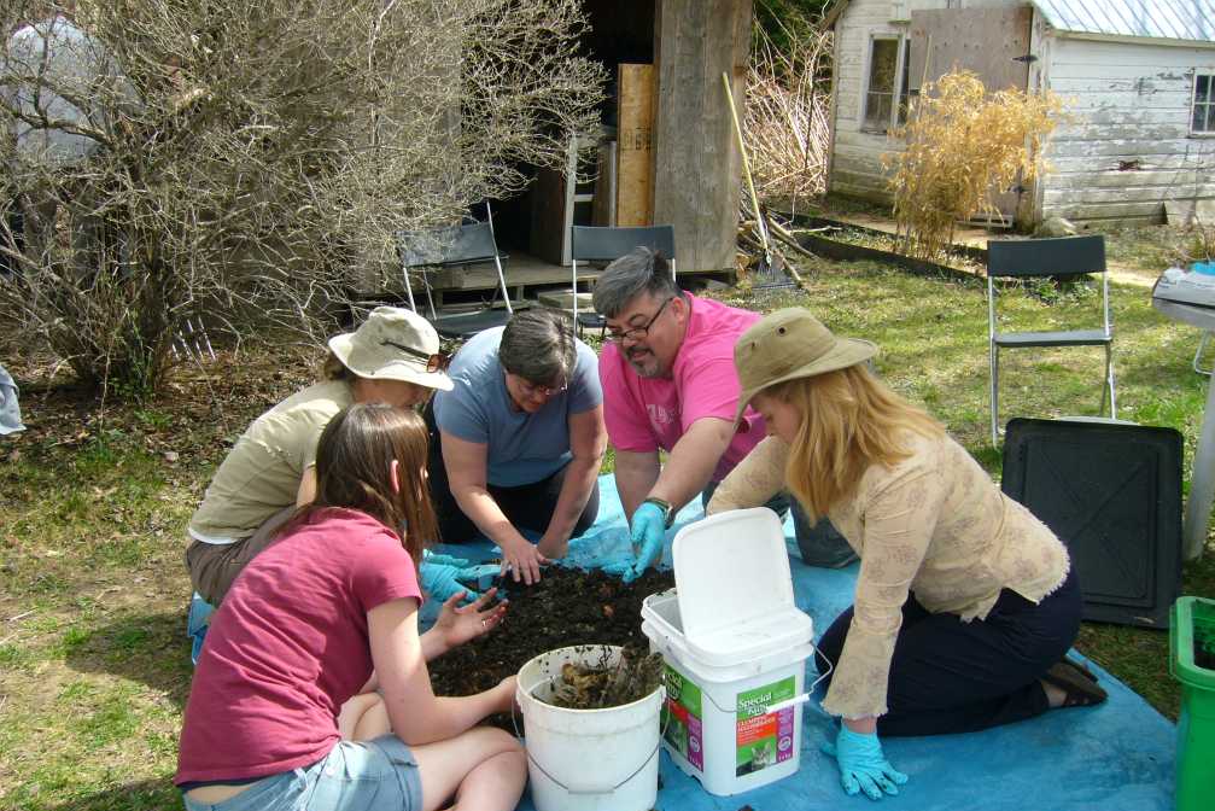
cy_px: 443
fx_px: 1249
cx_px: 617
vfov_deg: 35.9
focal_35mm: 37
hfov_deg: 51.9
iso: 100
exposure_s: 1/200
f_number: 5.6
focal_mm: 5.8
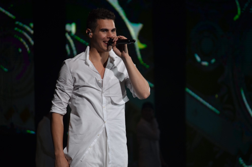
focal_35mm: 300
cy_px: 84
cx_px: 126
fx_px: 2095
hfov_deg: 6.9
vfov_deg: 4.6
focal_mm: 200
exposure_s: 1/125
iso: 800
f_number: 5.6
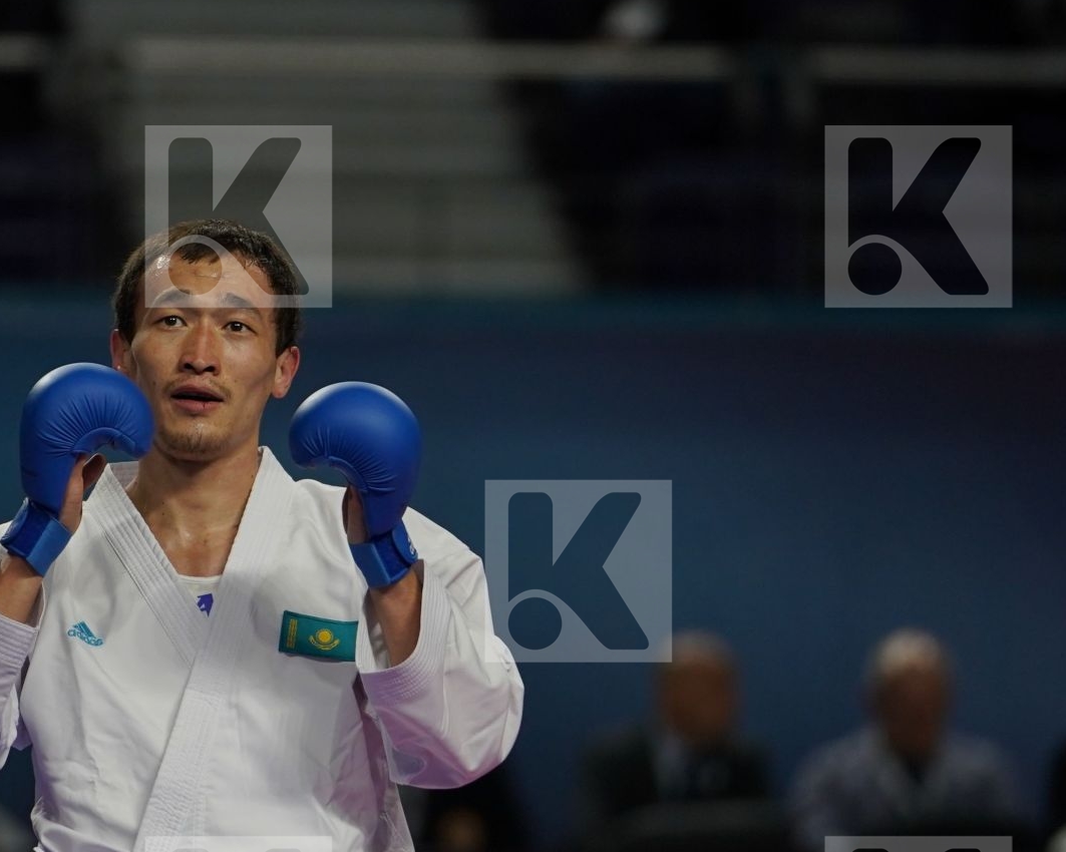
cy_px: 571
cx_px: 239
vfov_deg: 3.3
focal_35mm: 469
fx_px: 14794
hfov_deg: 4.1
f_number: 2.8
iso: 640
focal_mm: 197
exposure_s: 1/1000
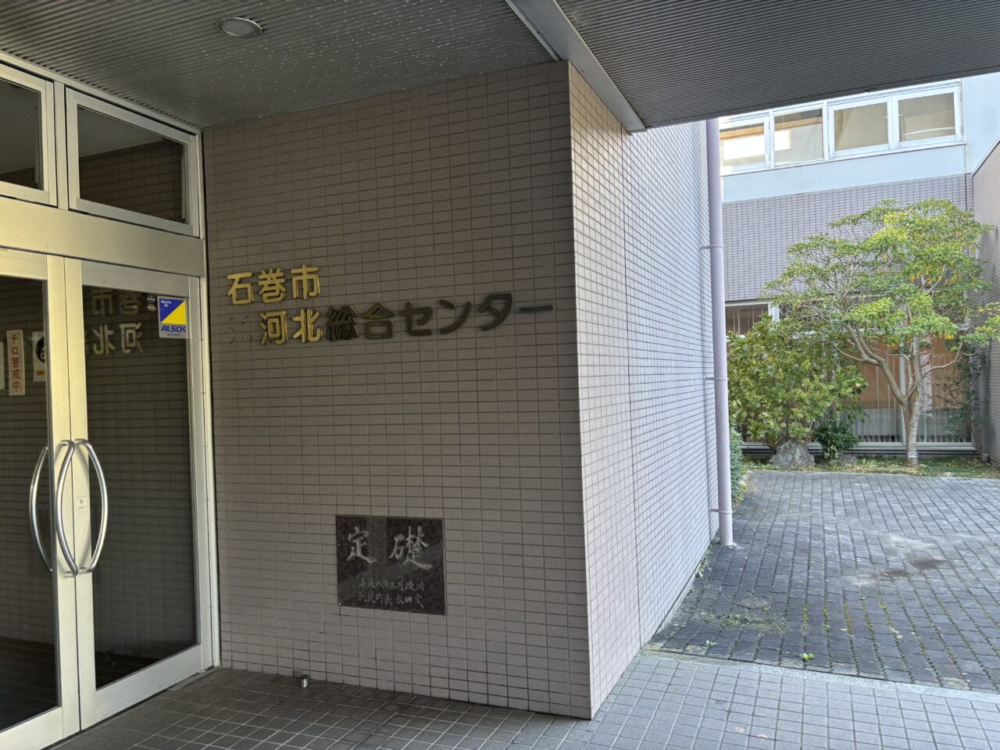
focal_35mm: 26
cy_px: 375
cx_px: 500
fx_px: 751
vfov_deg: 53.1
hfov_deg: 67.3
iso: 100
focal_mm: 5.96
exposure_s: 1/121
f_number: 1.6
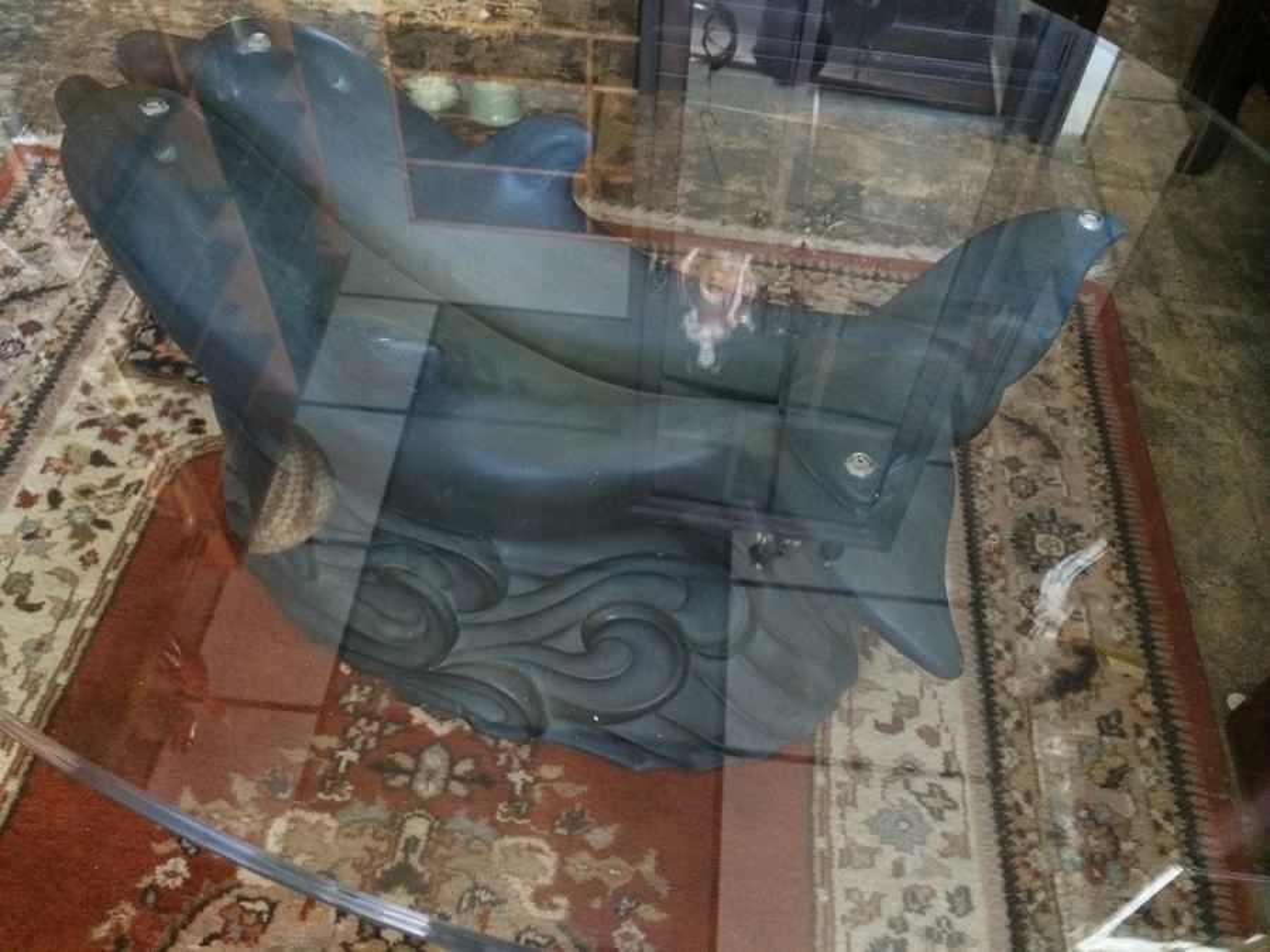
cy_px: 476
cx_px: 635
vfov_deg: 46.8
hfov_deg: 60.0
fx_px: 1101
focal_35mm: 30
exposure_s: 1/15
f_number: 2.2
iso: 500
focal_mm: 4.12
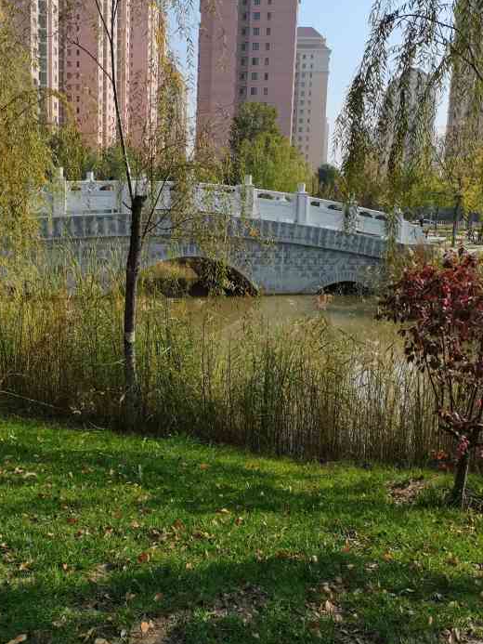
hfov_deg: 40.7
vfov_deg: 52.6
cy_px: 298
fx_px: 651
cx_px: 228
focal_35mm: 35
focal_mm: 5.58
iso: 50
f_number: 1.8
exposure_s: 1/2000
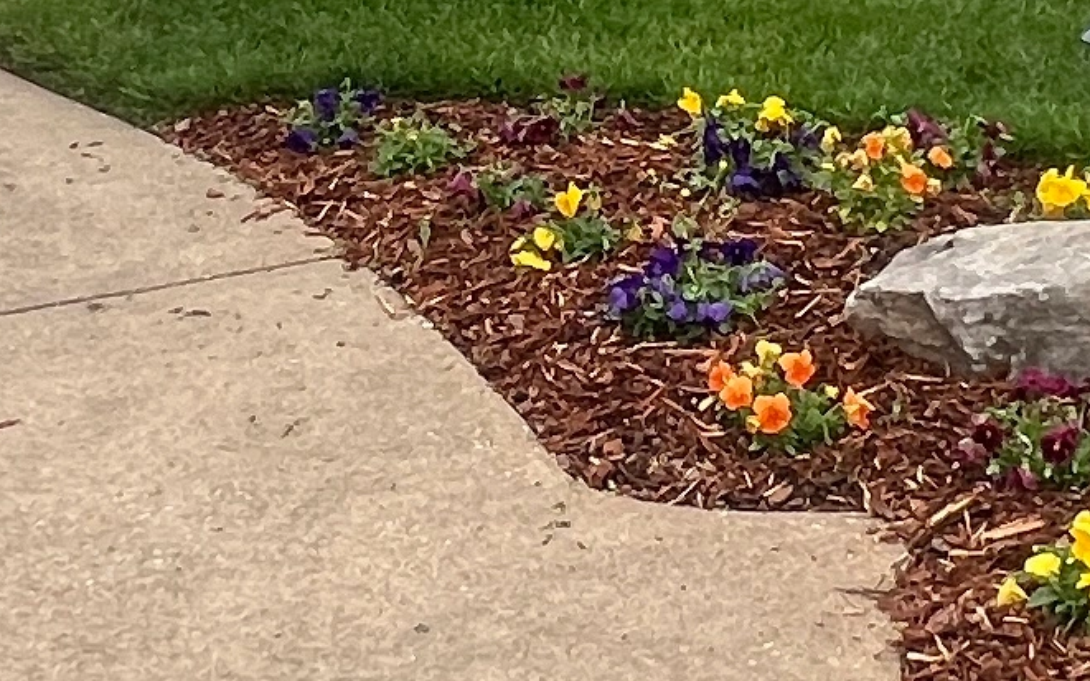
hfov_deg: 24.6
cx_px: 674
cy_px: -94
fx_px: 2495
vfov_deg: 15.1
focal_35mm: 84
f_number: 1.8
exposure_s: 1/99
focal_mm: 1.57
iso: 80
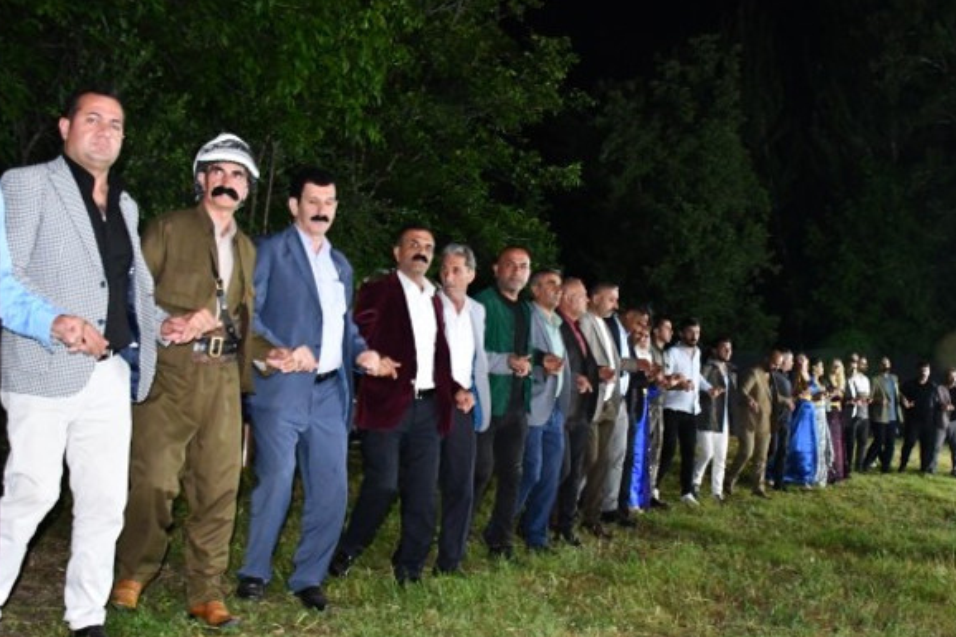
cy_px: 381
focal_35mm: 40
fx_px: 1062
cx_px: 496
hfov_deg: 48.5
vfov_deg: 33.3
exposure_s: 1/60
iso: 6400
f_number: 3.5
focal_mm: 20
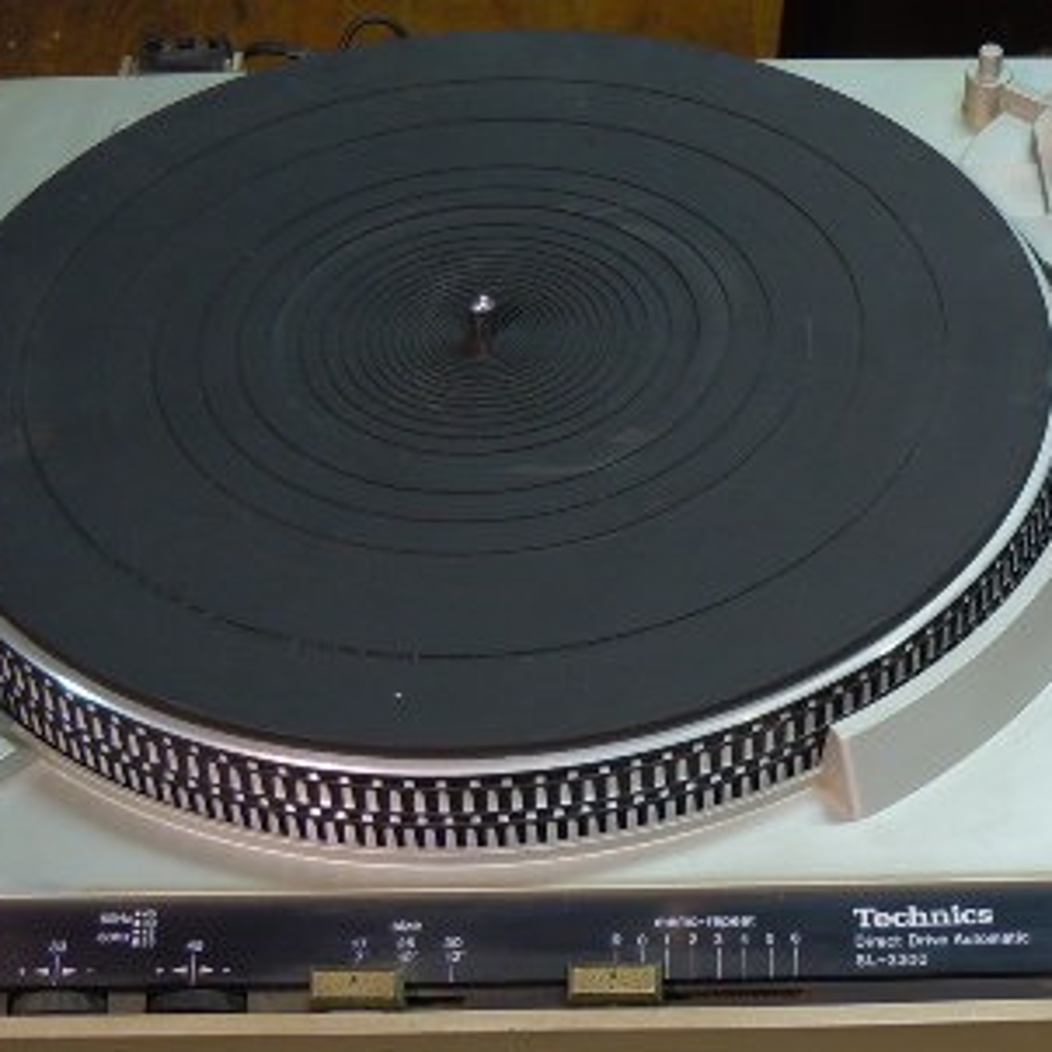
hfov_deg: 23.5
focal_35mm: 73
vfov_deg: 23.6
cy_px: 610
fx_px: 2510
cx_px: 728
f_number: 3.7
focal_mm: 7.1
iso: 100
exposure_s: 1/10
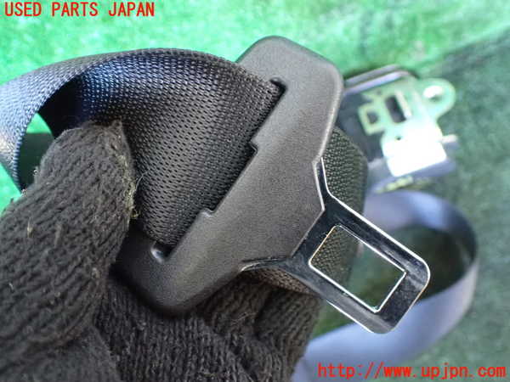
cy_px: 191
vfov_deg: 46.8
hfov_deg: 60.0
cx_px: 255
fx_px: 442
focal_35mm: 30
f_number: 2.3
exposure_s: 1/30
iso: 1600
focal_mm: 5.4
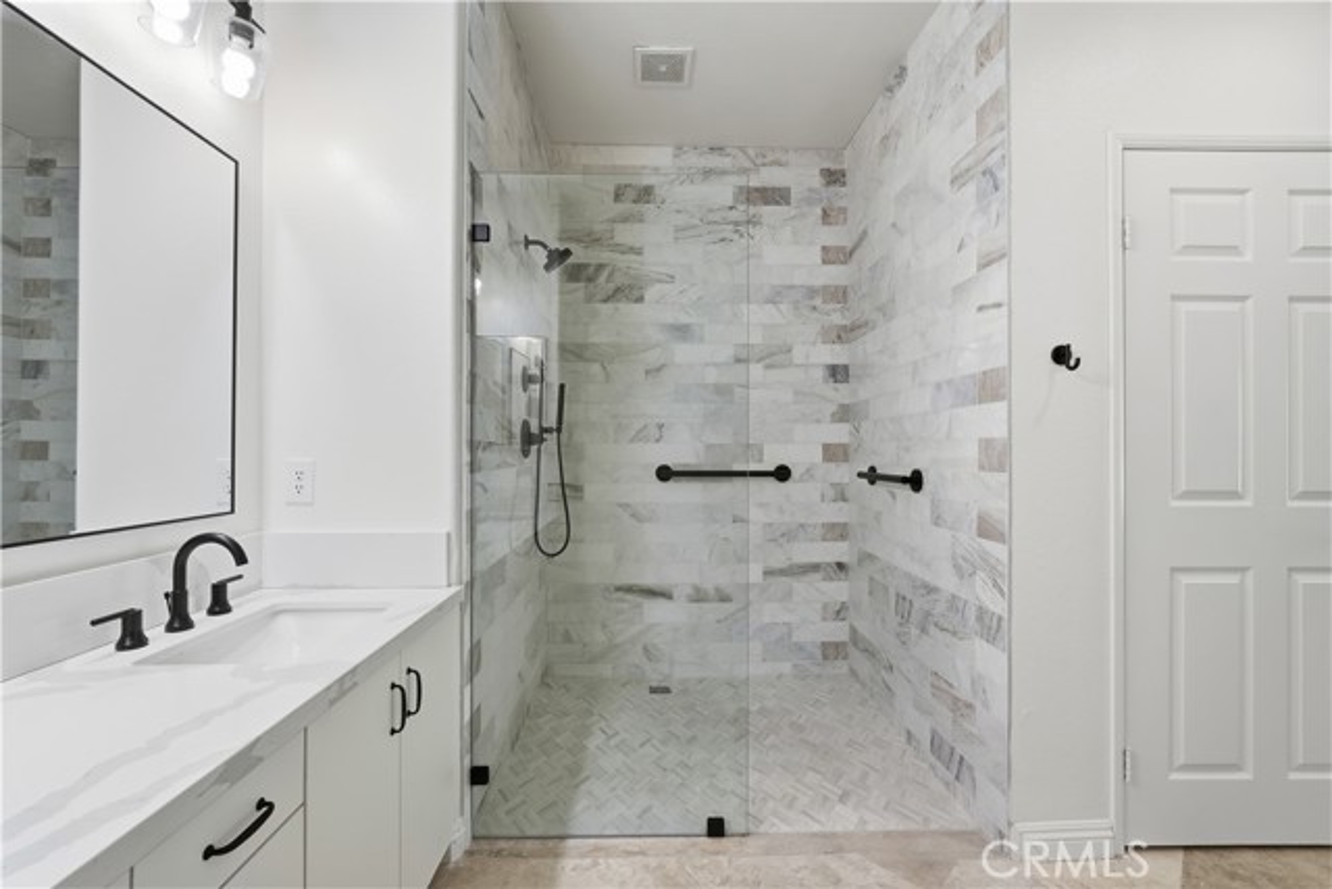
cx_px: 666
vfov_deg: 73.8
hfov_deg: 96.7
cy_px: 444
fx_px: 592
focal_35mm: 16
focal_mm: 16
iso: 320
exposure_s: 1/320
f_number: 8
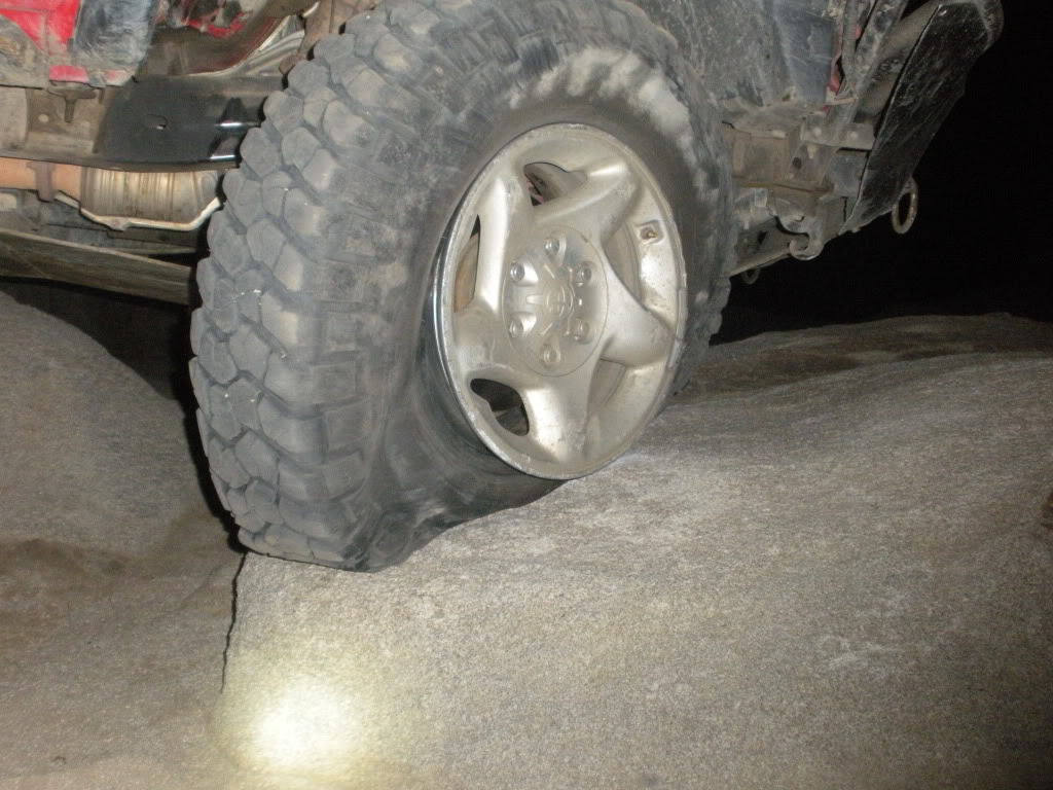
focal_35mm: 44
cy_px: 395
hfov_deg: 42.9
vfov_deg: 32.9
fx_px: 1338
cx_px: 526
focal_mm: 7.7
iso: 595
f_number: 4
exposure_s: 1/60
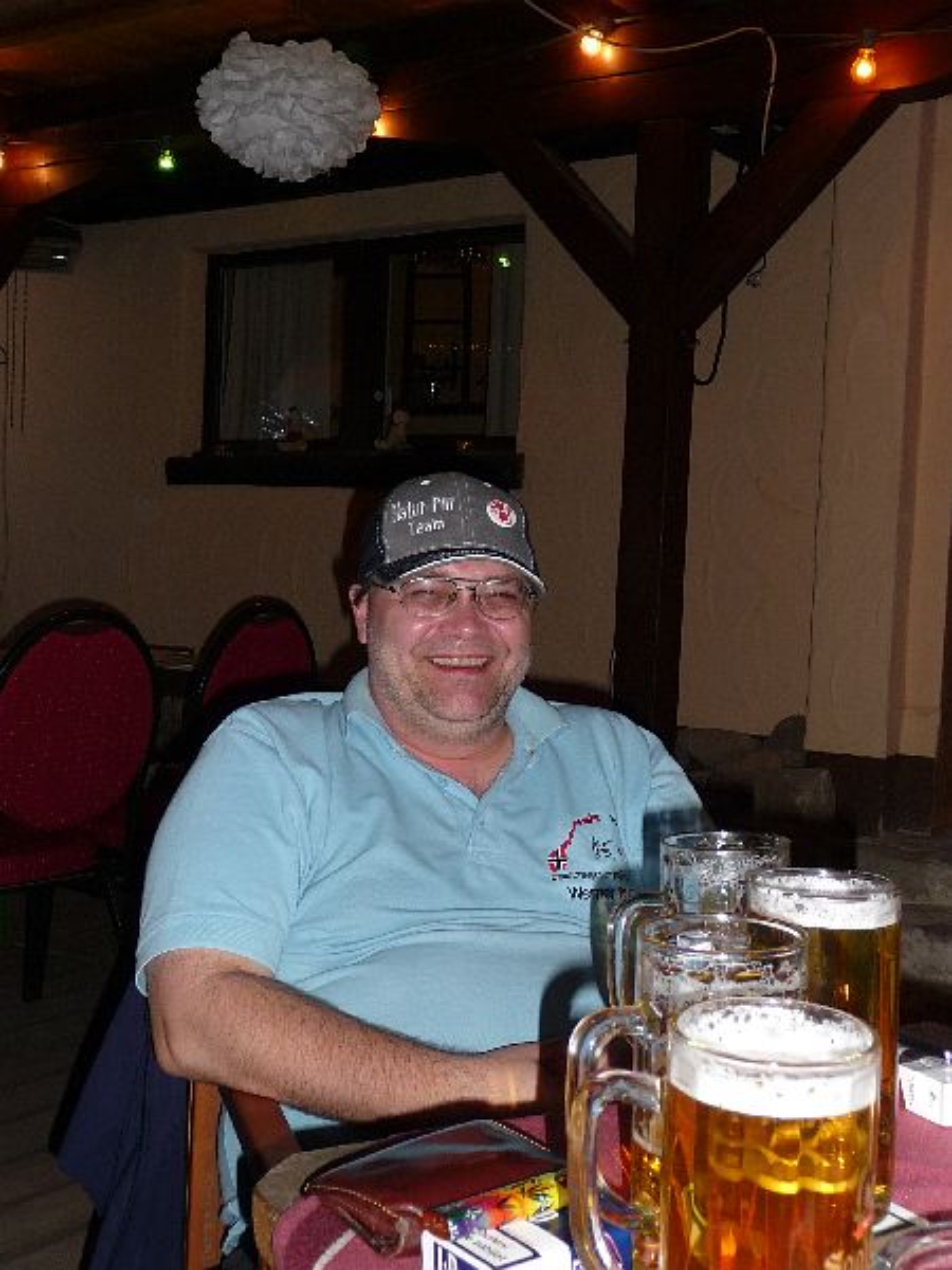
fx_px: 1577
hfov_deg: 33.6
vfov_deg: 43.9
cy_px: 635
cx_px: 476
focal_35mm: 43
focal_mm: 7.1
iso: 200
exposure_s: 1/30
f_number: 4
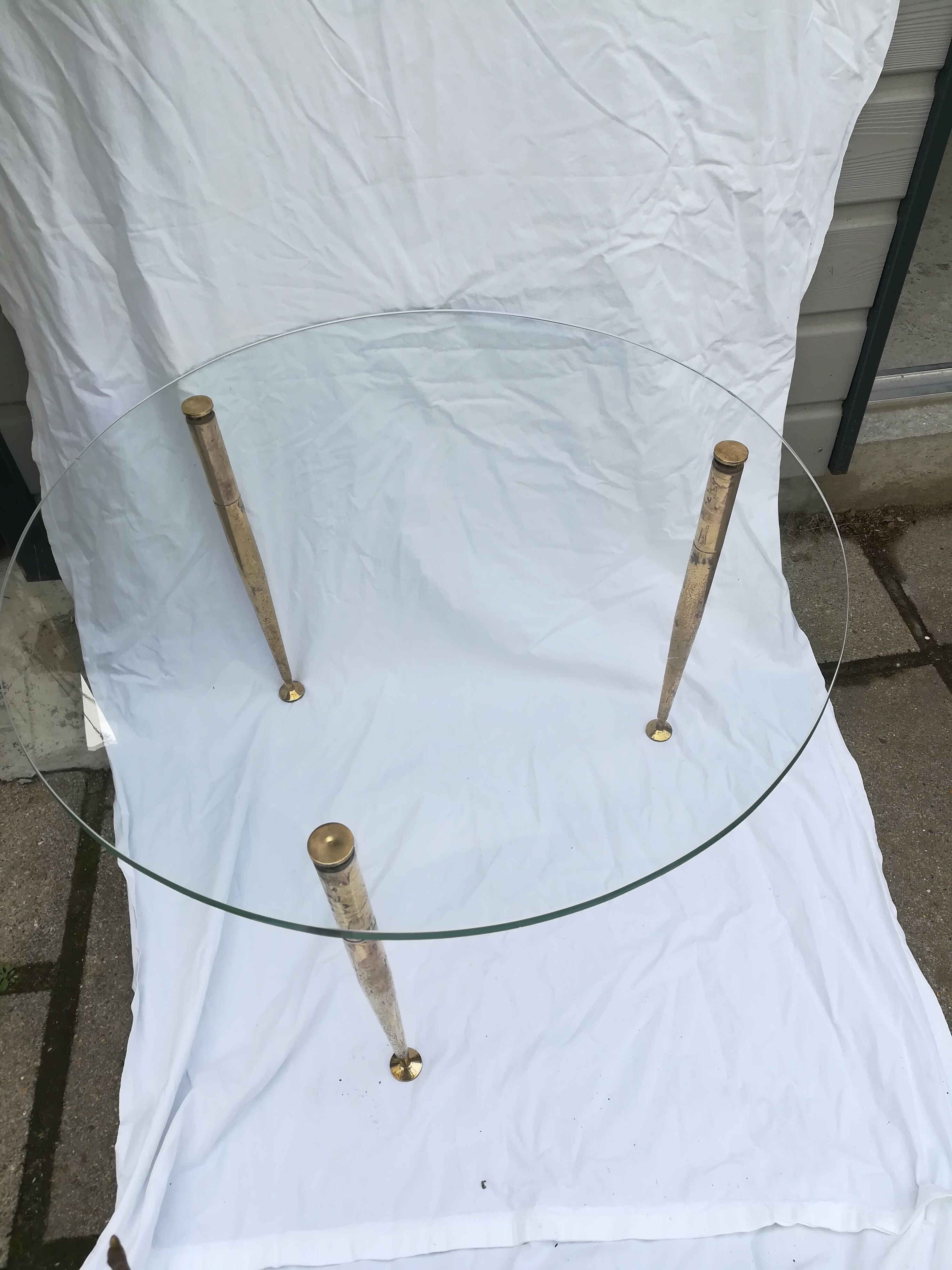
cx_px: 476
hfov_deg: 53.1
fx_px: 953
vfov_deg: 67.3
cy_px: 635
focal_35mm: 26
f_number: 2.2
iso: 50
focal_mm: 3.83
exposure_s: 1/191
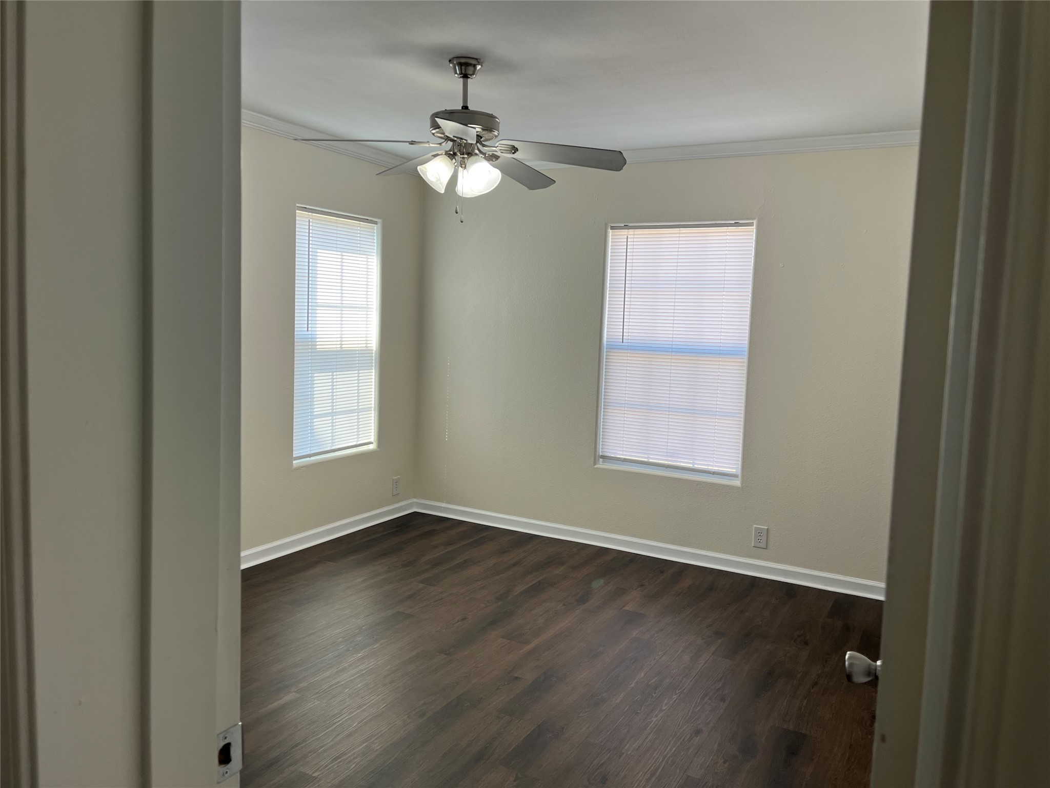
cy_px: 394
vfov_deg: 53.1
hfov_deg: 67.3
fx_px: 789
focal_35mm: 26
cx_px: 525
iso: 40
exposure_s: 1/120
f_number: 1.6
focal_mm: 5.1
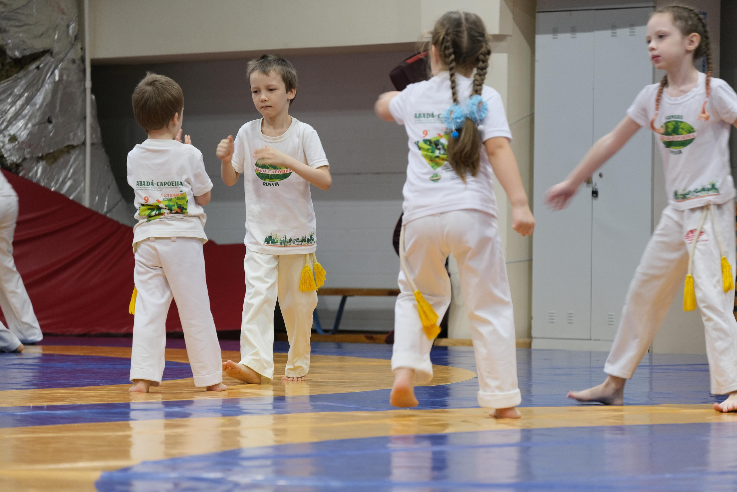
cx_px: 368
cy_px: 246
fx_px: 3746
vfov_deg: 7.5
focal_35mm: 183
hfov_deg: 11.2
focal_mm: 121.8
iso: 1000
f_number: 4.2
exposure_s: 1/60
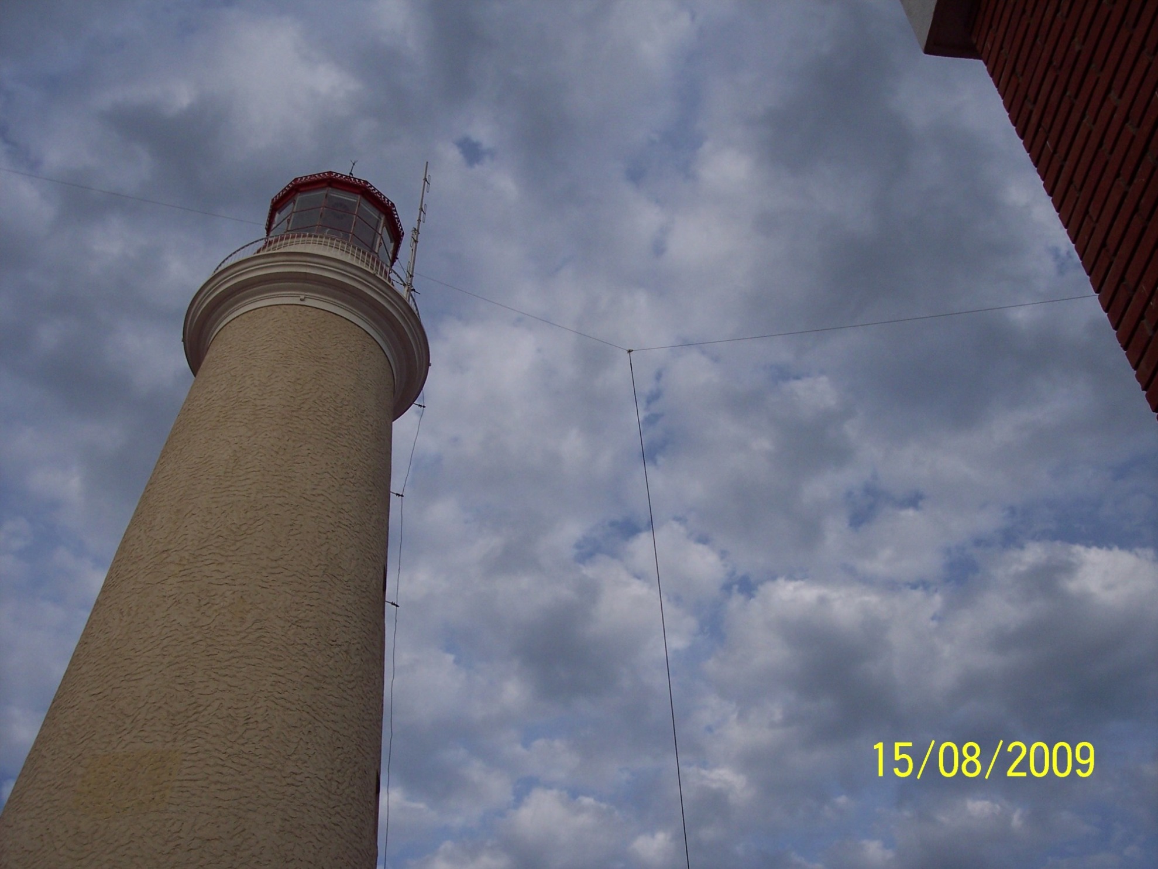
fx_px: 1305
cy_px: 434
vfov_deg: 36.8
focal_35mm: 39
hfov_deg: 47.9
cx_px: 579
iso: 100
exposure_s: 1/1000
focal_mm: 8
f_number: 4
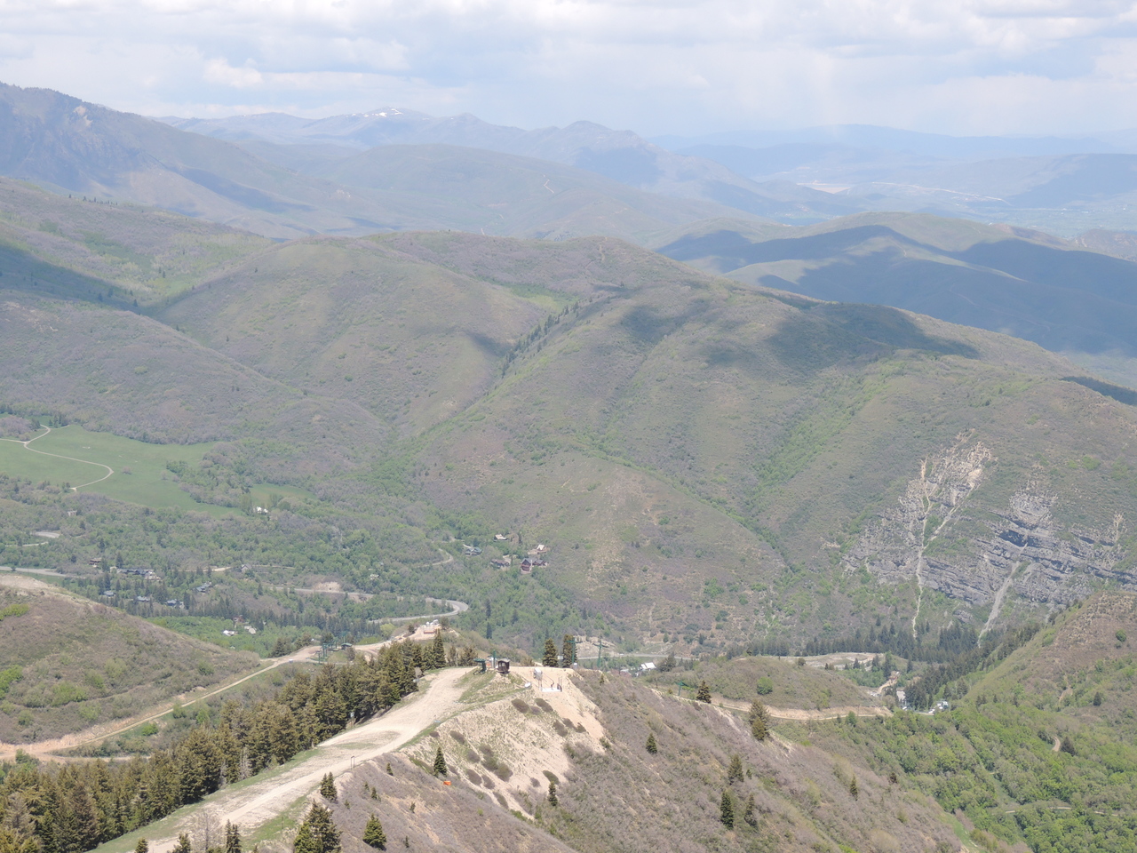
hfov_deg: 26.0
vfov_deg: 19.6
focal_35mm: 75
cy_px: 426
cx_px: 568
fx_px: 2463
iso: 100
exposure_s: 1/640
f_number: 3.9
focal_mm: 13.3
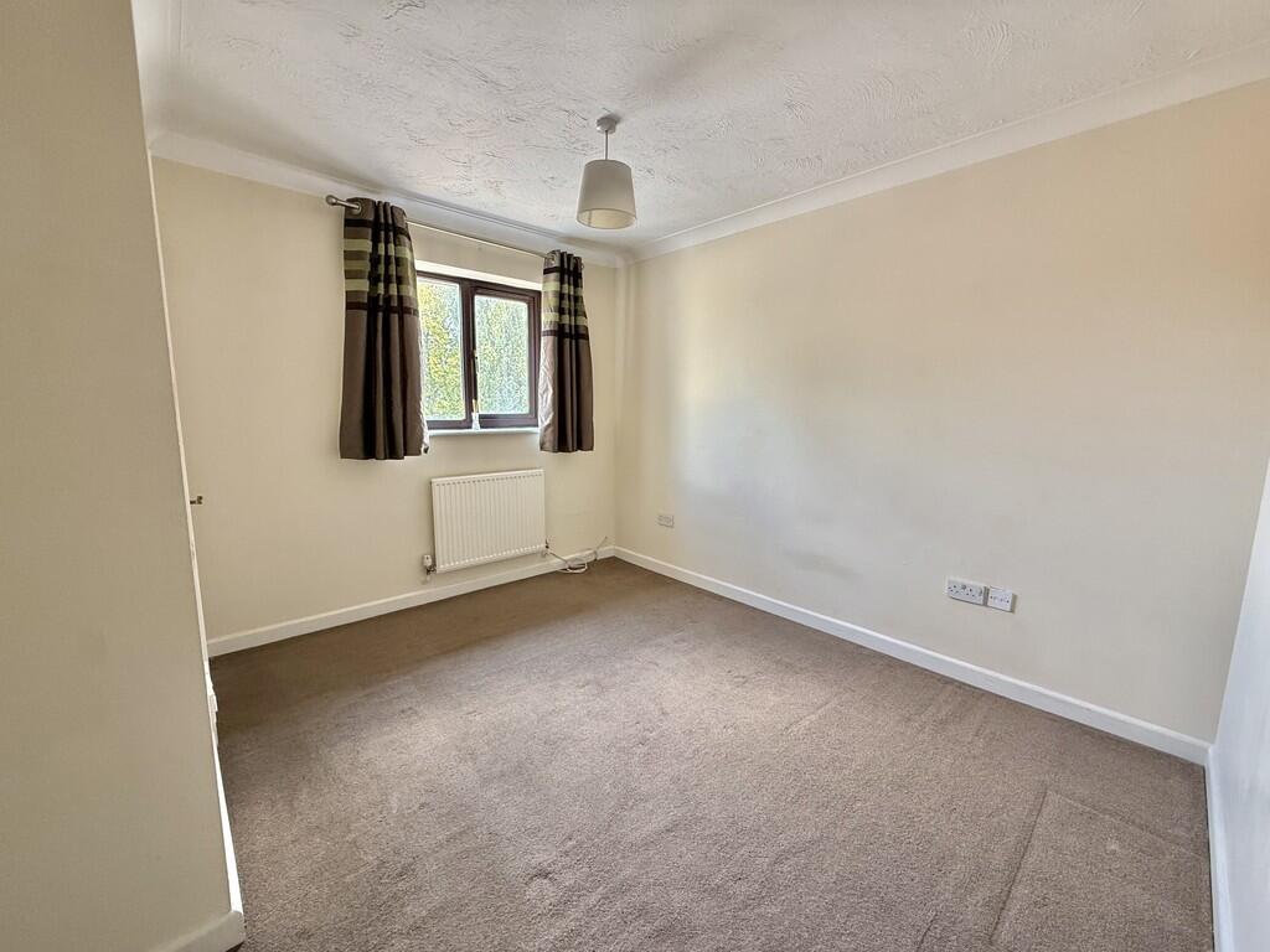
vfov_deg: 85.7
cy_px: 476
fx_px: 514
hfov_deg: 102.1
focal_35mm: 14
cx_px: 635
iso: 160
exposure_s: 1/99
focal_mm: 2.22
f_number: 2.2
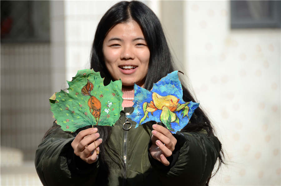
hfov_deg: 6.9
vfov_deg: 4.6
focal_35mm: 300
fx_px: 2337
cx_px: 140
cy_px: 93
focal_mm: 200
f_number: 5.6
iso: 200
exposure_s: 1/1000
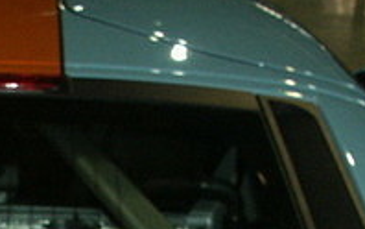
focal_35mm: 124
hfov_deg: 16.2
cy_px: 443
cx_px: -53
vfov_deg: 9.9
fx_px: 1234
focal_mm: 7.59
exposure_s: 1/45
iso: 200
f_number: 2.8
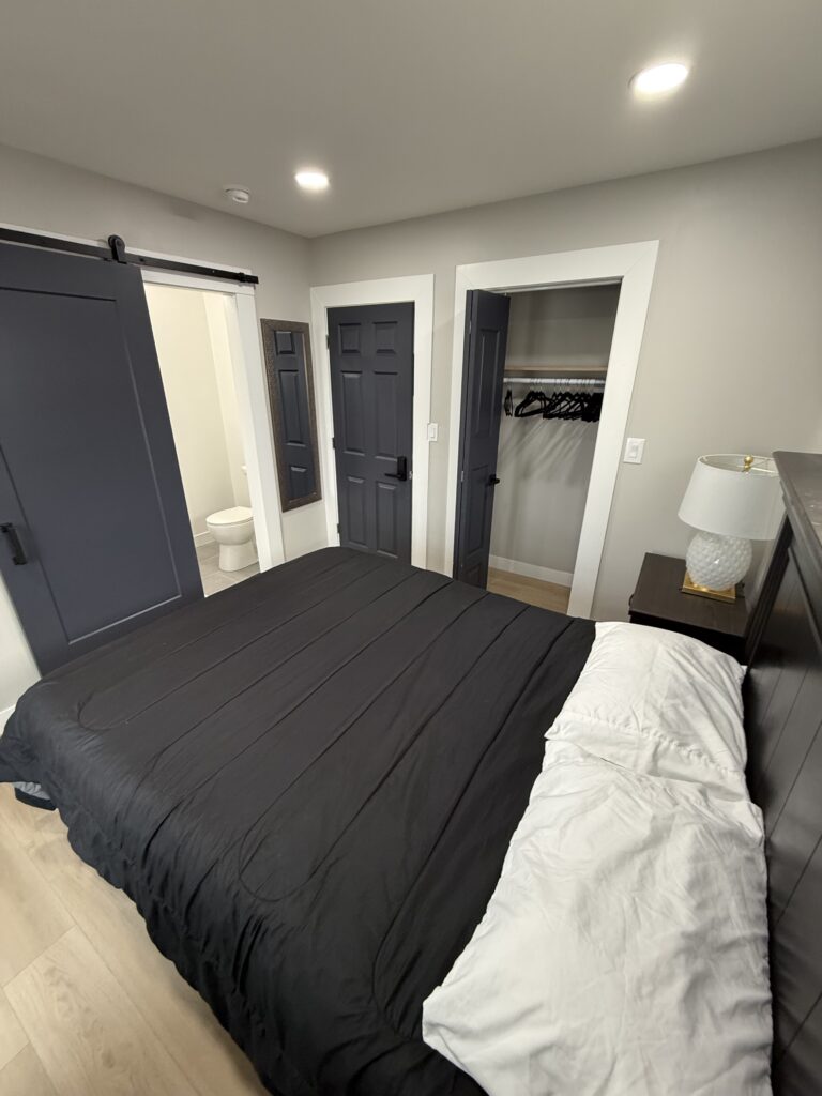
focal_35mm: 14
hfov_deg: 85.7
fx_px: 443
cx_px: 411
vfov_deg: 102.1
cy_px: 548
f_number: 2.2
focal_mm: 2.22
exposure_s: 1/60
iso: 200
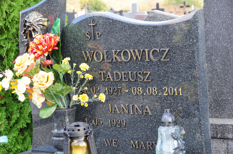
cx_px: 116
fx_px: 601
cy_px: 77
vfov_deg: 14.7
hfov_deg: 21.9
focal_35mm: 93
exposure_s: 1/60
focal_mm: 62
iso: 320
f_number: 7.1
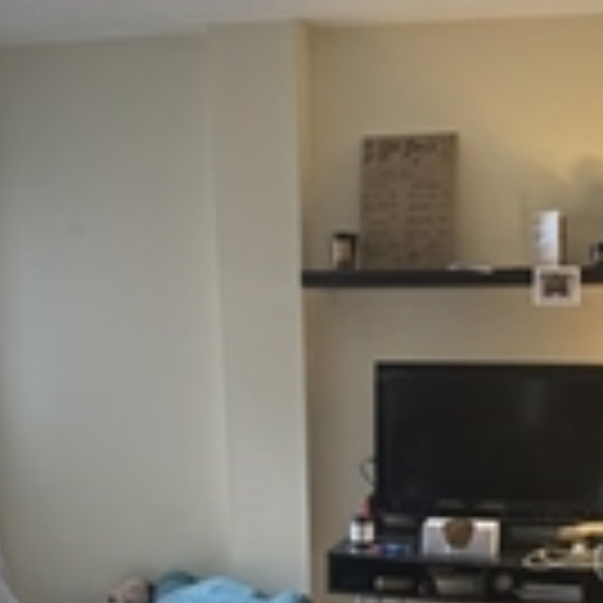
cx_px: 436
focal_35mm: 55
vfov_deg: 29.8
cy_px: 544
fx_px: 1084
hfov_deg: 30.7
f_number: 1.78
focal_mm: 6.76
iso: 200
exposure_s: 1/67
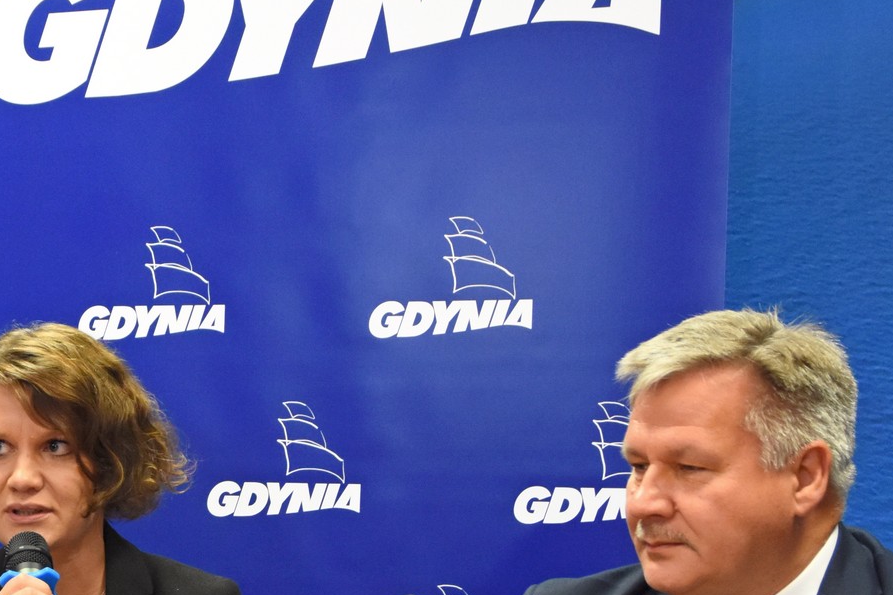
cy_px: 514
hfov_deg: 17.3
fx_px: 2902
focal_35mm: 117
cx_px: 124
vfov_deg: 11.6
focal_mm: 34
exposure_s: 1/60
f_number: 4.5
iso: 1600
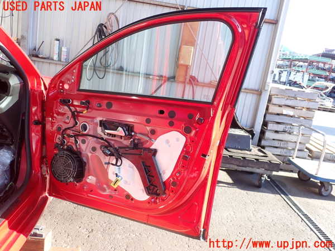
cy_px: 126
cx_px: 168
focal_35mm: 30
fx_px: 290
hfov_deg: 60.0
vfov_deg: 46.8
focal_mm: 5.4
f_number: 3.2
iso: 100
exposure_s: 1/100
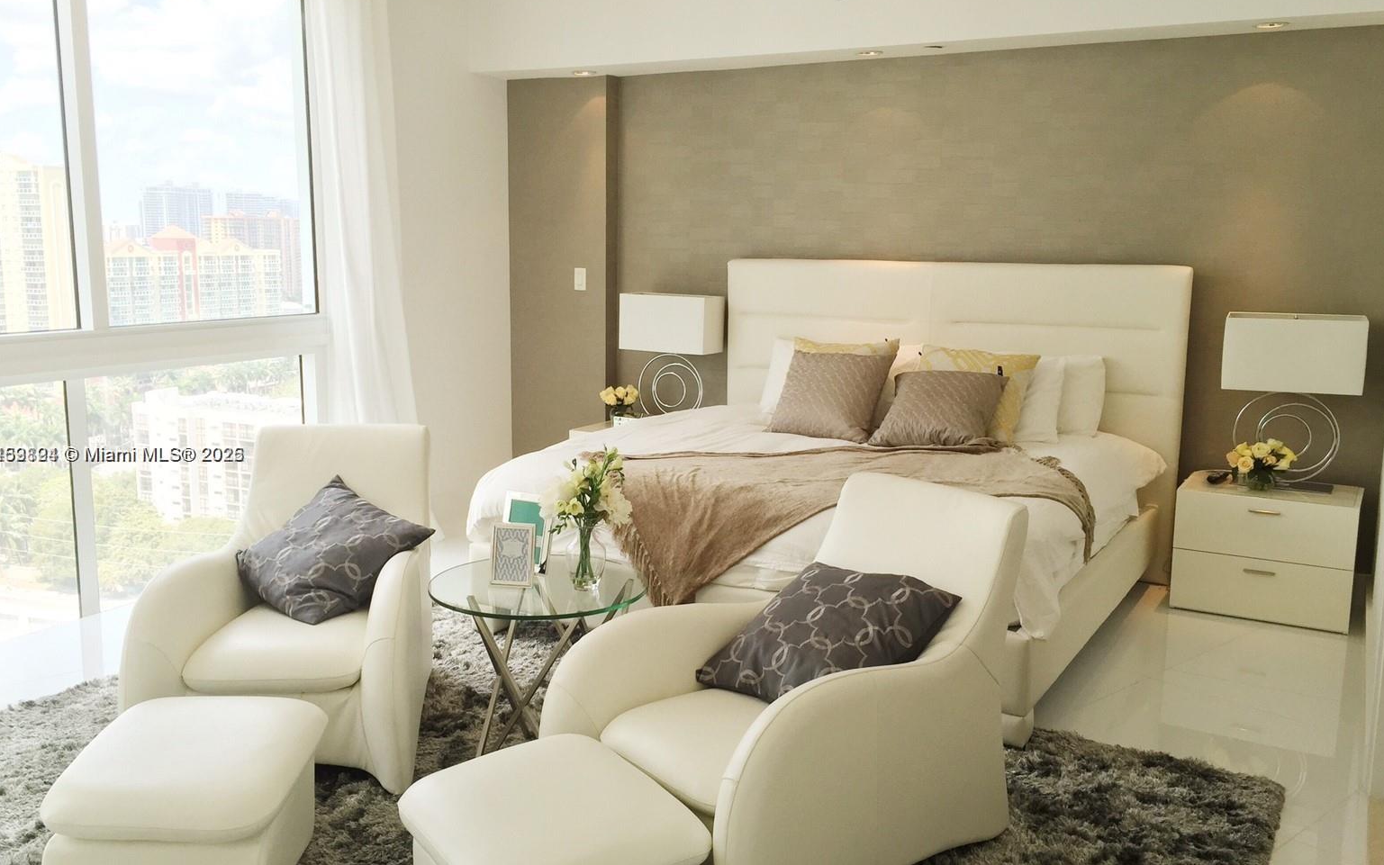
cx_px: 675
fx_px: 1207
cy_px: 455
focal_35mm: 32
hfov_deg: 59.6
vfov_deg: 39.4
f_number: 2.2
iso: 32
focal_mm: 4.15
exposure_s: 1/299
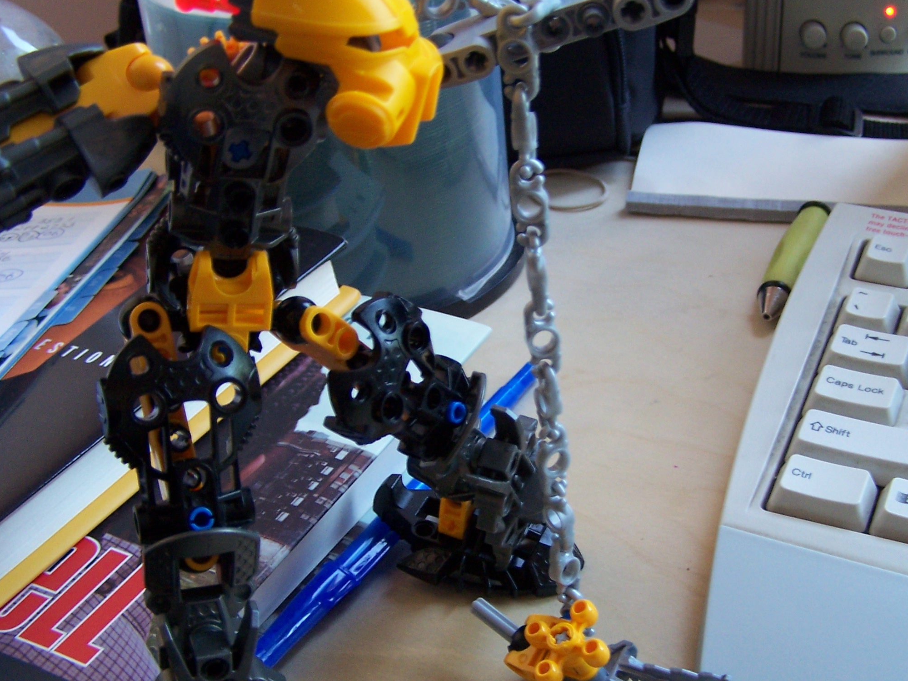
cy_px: 379
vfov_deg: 29.6
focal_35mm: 49
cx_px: 540
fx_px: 1285
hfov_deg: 38.8
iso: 140
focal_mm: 6.3
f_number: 2.8
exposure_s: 1/15
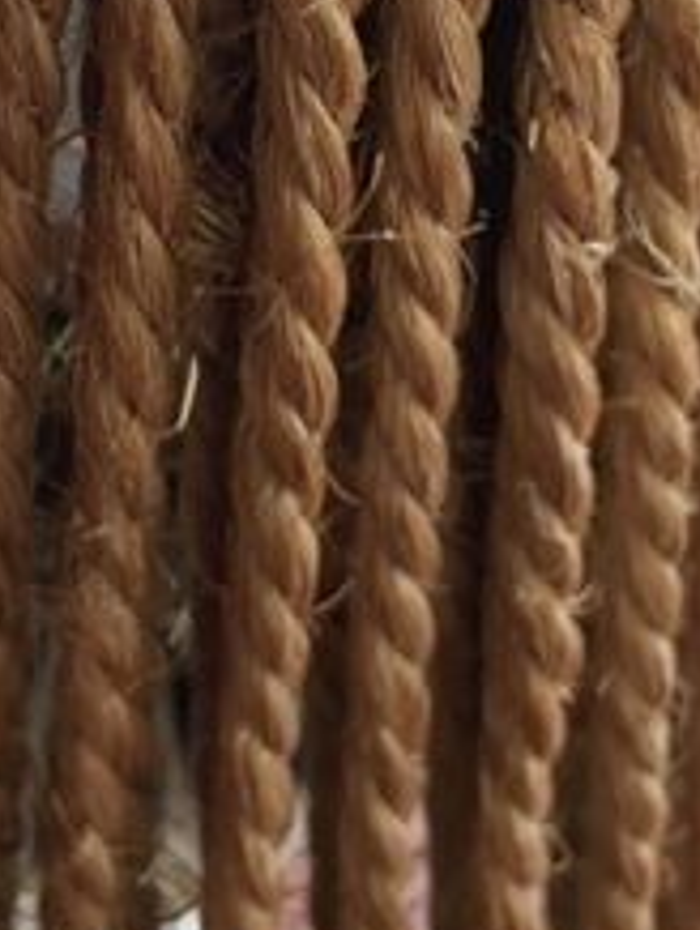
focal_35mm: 85
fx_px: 2287
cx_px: 171
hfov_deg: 17.3
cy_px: 38
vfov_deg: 22.3
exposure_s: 1/33
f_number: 2.2
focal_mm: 4.15
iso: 100
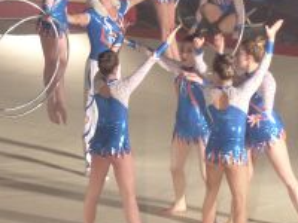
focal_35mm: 327
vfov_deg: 4.5
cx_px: 27
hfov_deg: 6.0
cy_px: 22
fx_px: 2815
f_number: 2.8
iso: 400
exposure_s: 1/60
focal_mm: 23.5
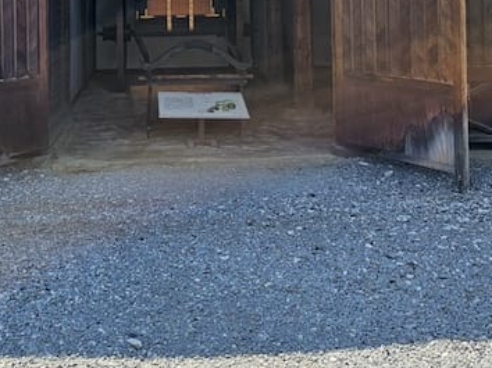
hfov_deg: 36.7
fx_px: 739
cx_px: 192
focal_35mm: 52
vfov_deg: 26.1
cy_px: -26
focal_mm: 6.3
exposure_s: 1/443
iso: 10
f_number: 1.7
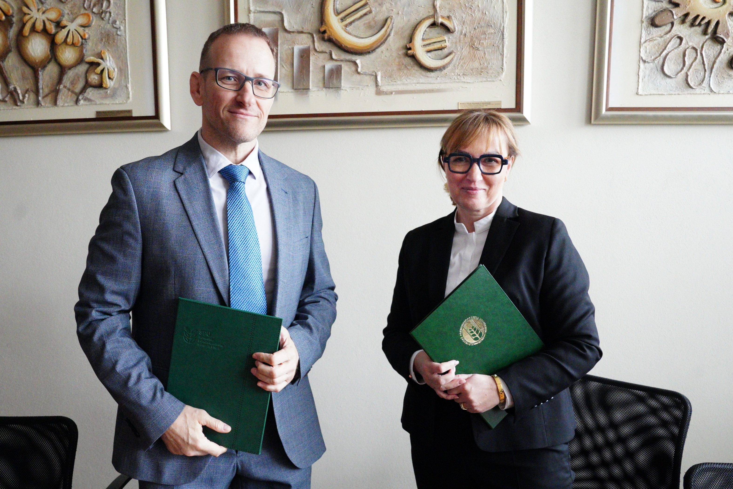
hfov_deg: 73.8
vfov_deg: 53.1
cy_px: 244
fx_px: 489
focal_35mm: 24
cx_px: 366
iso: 12800
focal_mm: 24
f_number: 5.6
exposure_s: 1/250
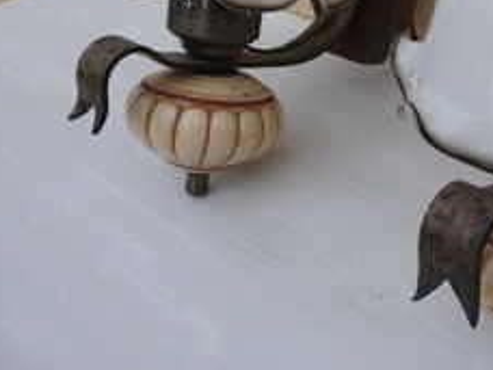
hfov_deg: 30.2
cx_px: 504
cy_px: 52
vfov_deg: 24.3
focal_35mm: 59
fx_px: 840
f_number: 3.3
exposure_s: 1/320
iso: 100
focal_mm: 4.7
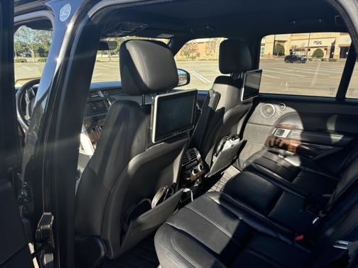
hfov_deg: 67.3
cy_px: 134
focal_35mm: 26
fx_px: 269
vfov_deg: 53.1
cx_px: 179
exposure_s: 1/565
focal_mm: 5.96
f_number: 1.6
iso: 50
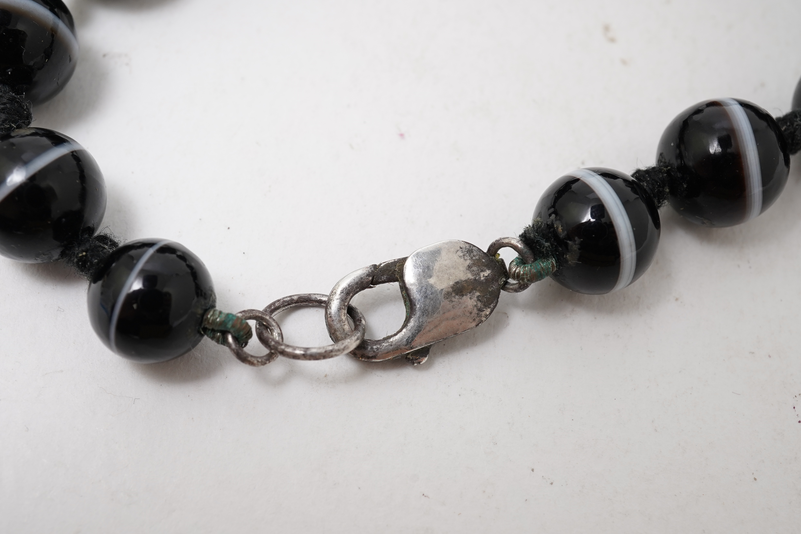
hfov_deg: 43.6
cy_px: 267
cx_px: 400
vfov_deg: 29.9
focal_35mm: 45
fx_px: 1001
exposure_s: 1/125
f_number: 18
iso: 500
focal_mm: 30
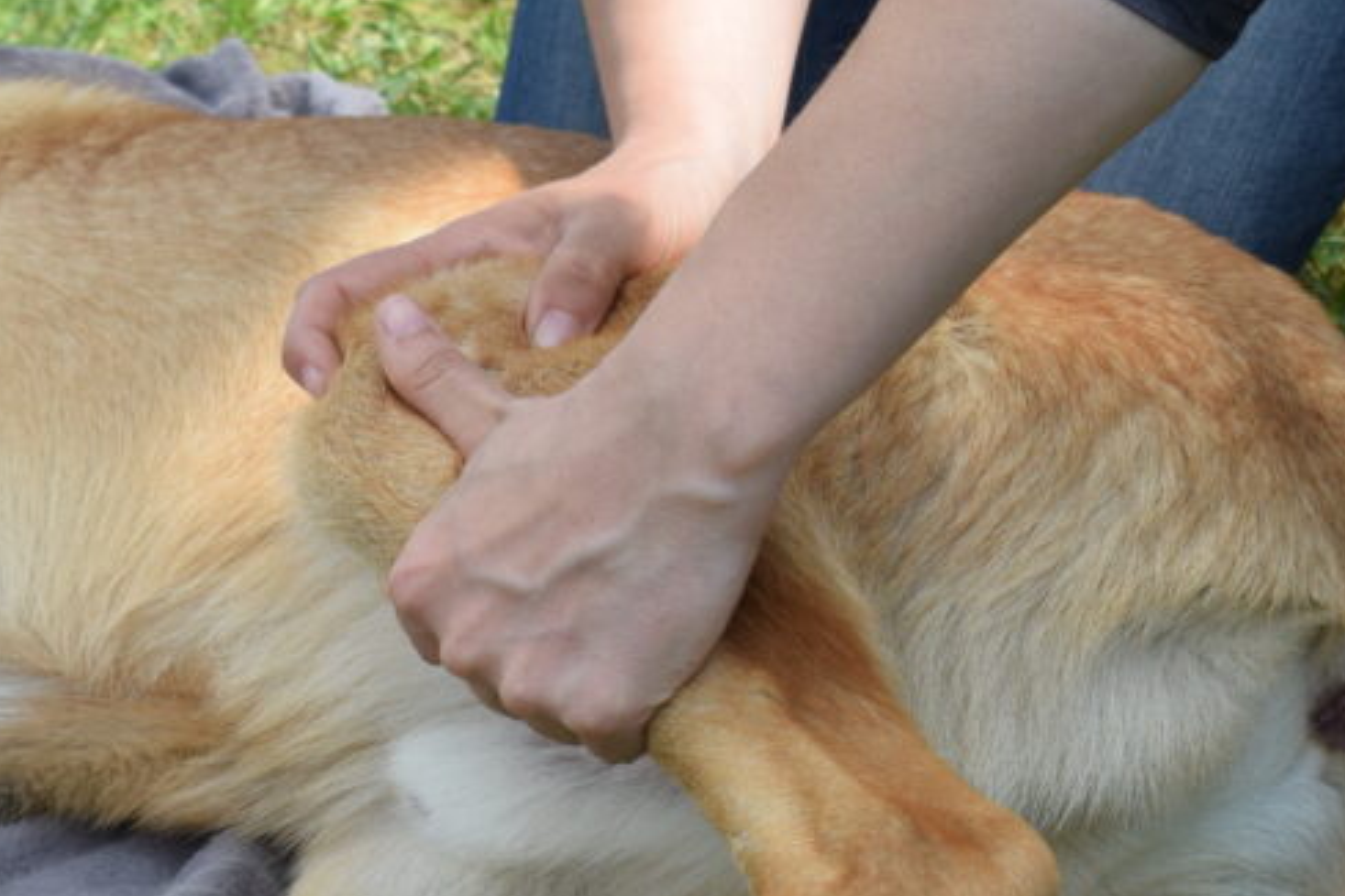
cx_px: 572
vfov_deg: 10.4
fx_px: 4931
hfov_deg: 15.5
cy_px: 449
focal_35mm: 132
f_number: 8
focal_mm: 42
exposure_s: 1/250
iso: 500
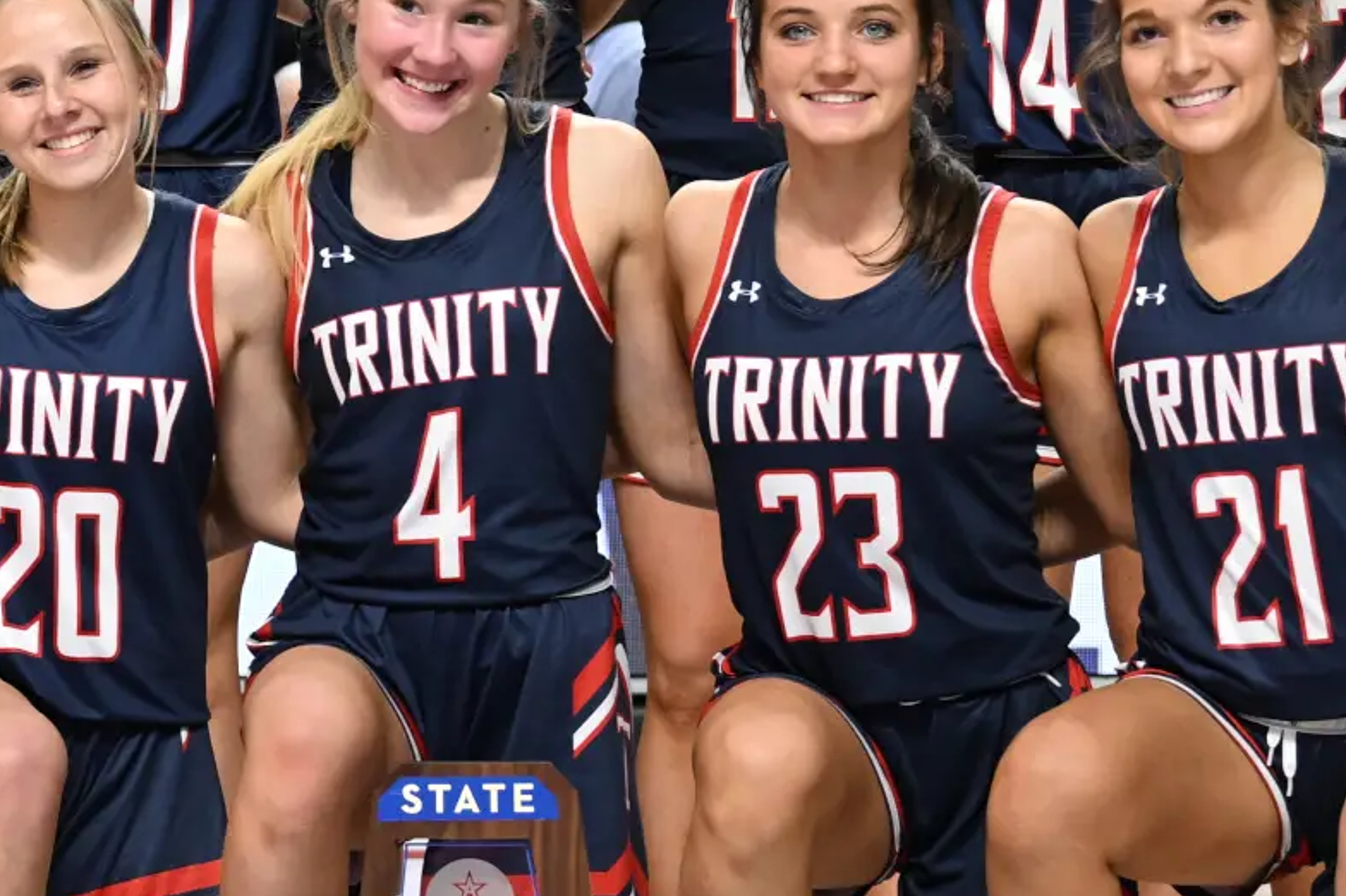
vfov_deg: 5.7
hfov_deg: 8.5
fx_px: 9006
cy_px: 131
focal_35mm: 241
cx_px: 46
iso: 1250
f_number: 4
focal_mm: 58
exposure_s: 1/320
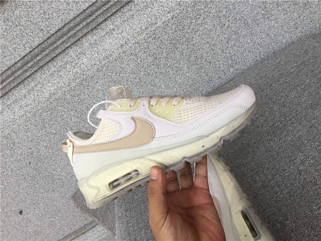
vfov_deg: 45.4
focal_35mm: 31
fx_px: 287
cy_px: 120
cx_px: 160
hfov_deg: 58.4
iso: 25
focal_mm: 3.3
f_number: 2.4
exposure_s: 1/216
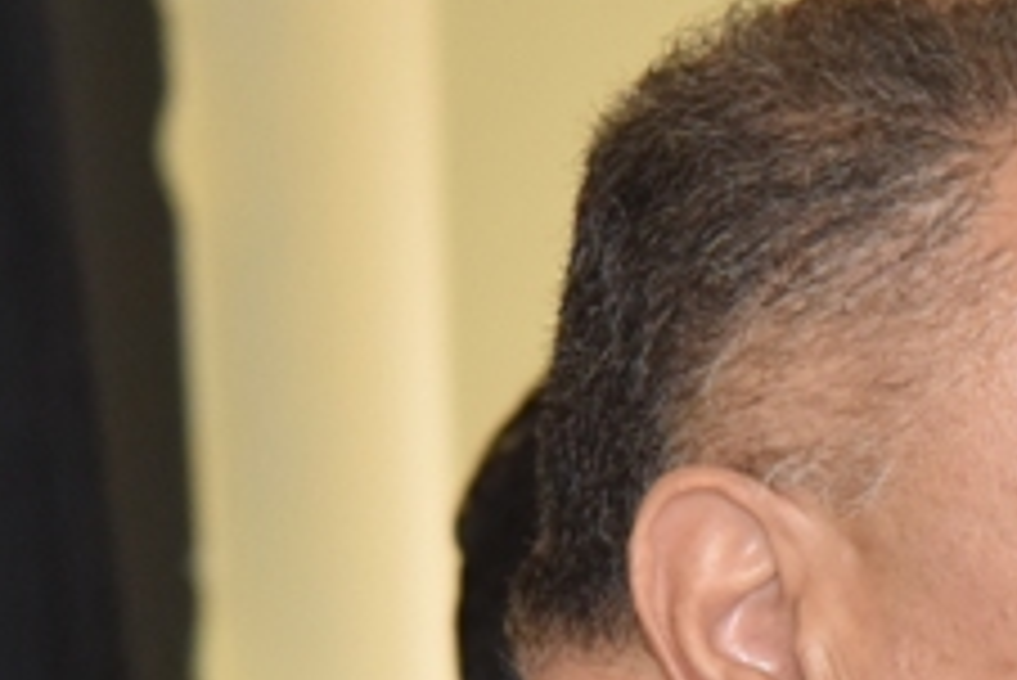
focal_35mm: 475
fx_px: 13427
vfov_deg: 2.9
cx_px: 1148
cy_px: 894
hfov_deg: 4.3
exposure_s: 1/160
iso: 1600
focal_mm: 105
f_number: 5.6
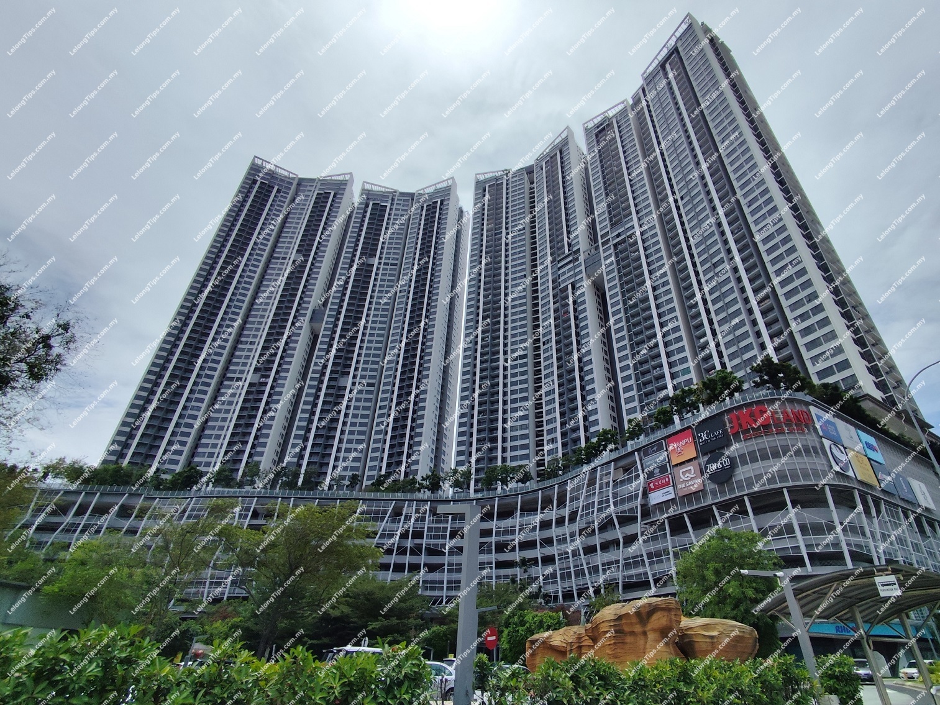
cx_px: 470
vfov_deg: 78.1
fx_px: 435
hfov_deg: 94.5
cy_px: 352
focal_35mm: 16
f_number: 2.2
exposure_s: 1/7117
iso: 50
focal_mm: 1.65
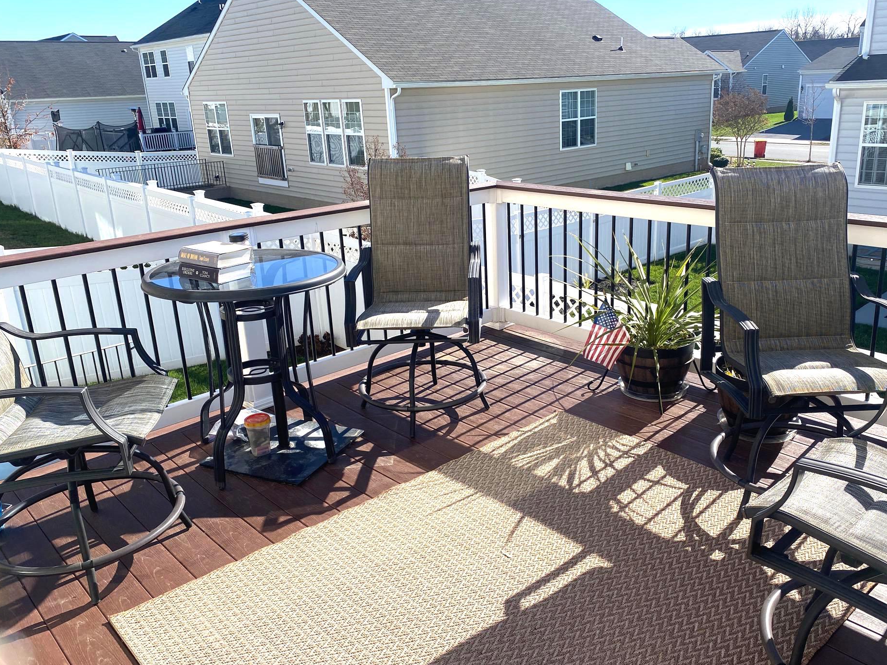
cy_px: 343
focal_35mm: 29
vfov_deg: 48.2
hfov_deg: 61.5
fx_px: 743
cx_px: 489
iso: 32
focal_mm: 4.25
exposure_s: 1/2183
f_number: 1.8
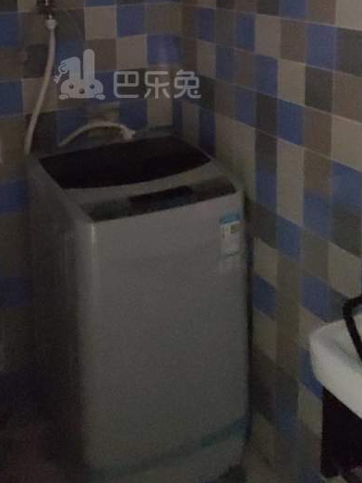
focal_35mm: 53
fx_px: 739
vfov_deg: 34.7
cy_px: 75
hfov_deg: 27.4
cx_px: 127
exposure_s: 1/14
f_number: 1.79
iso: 12800
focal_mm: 4.71
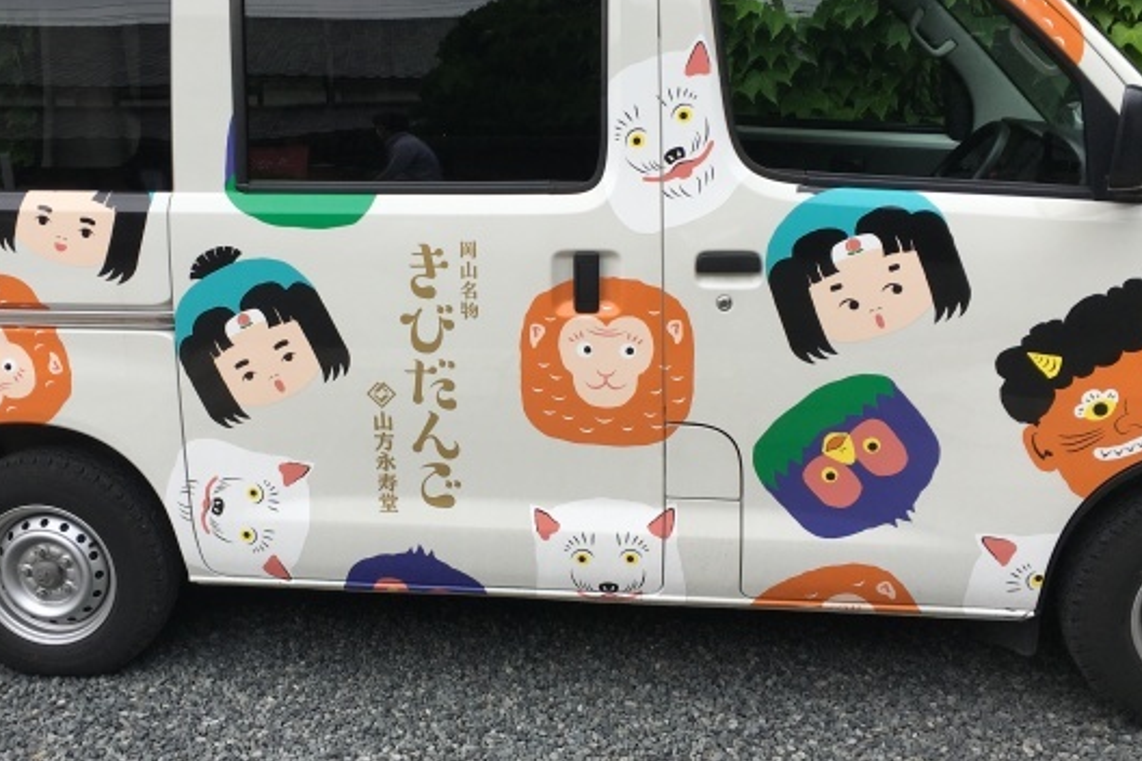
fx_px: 1269
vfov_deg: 33.4
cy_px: 343
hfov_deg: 48.3
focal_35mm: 40
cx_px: 487
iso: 25
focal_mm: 4.15
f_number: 2.2
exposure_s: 1/610
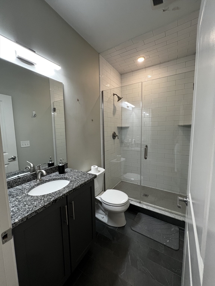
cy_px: 143
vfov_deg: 106.2
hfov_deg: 89.9
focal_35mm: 13
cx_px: 108
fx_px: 108
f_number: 1.8
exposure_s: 1/120
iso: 160
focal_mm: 1.57
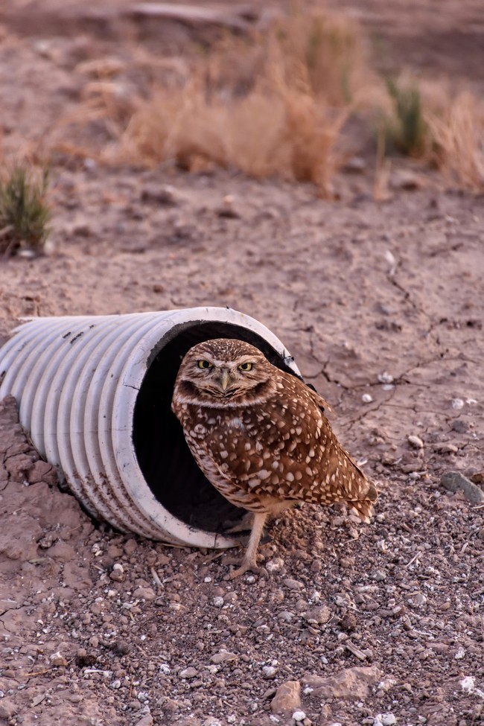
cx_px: 242
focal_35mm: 210
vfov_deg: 9.8
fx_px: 4235
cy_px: 363
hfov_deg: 6.5
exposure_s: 1/60
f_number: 5.6
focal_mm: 140
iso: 800
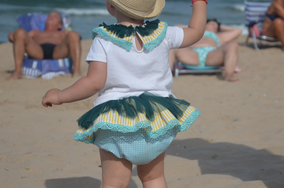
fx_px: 1047
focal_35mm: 133
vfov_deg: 10.3
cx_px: 188
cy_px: 119
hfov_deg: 15.4
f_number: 5.3
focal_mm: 62
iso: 320
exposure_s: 1/2500
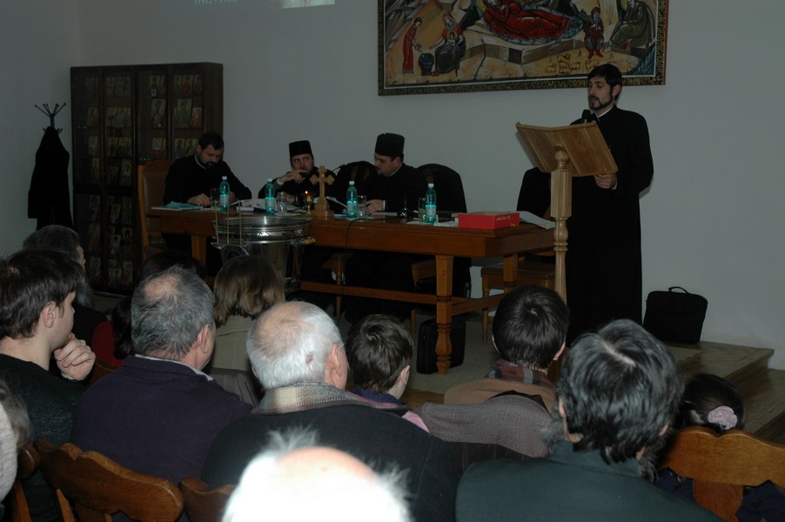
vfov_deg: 28.9
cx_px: 392
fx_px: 1013
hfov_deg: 42.4
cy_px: 261
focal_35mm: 46
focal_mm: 31
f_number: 4.5
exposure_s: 1/60
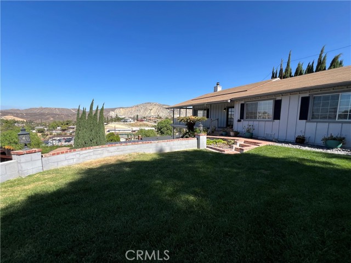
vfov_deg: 89.9
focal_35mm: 13
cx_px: 176
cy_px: 132
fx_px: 132
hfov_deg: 106.2
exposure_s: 1/1376
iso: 32
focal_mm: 1.57
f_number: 1.8
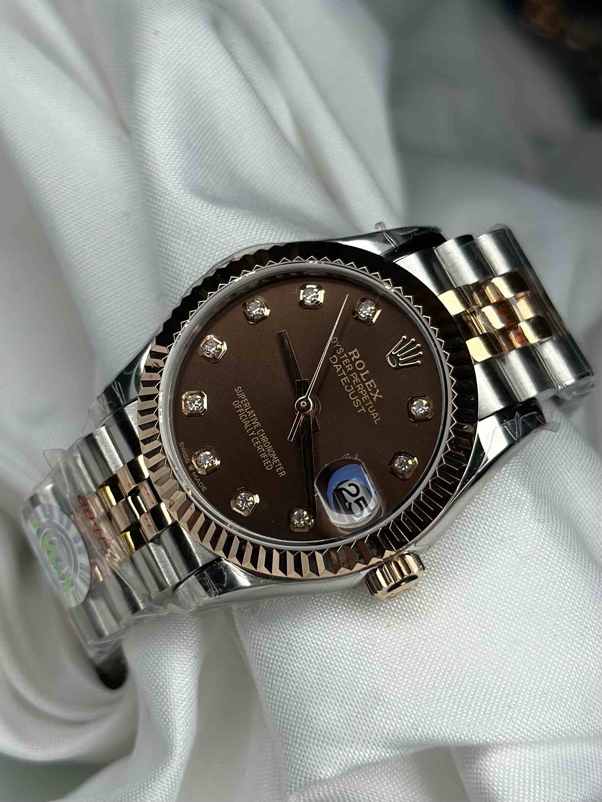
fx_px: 1113
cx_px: 301
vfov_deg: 39.7
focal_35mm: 48
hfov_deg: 30.3
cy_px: 401
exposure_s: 1/1133
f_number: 1.78
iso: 80
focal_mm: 6.86
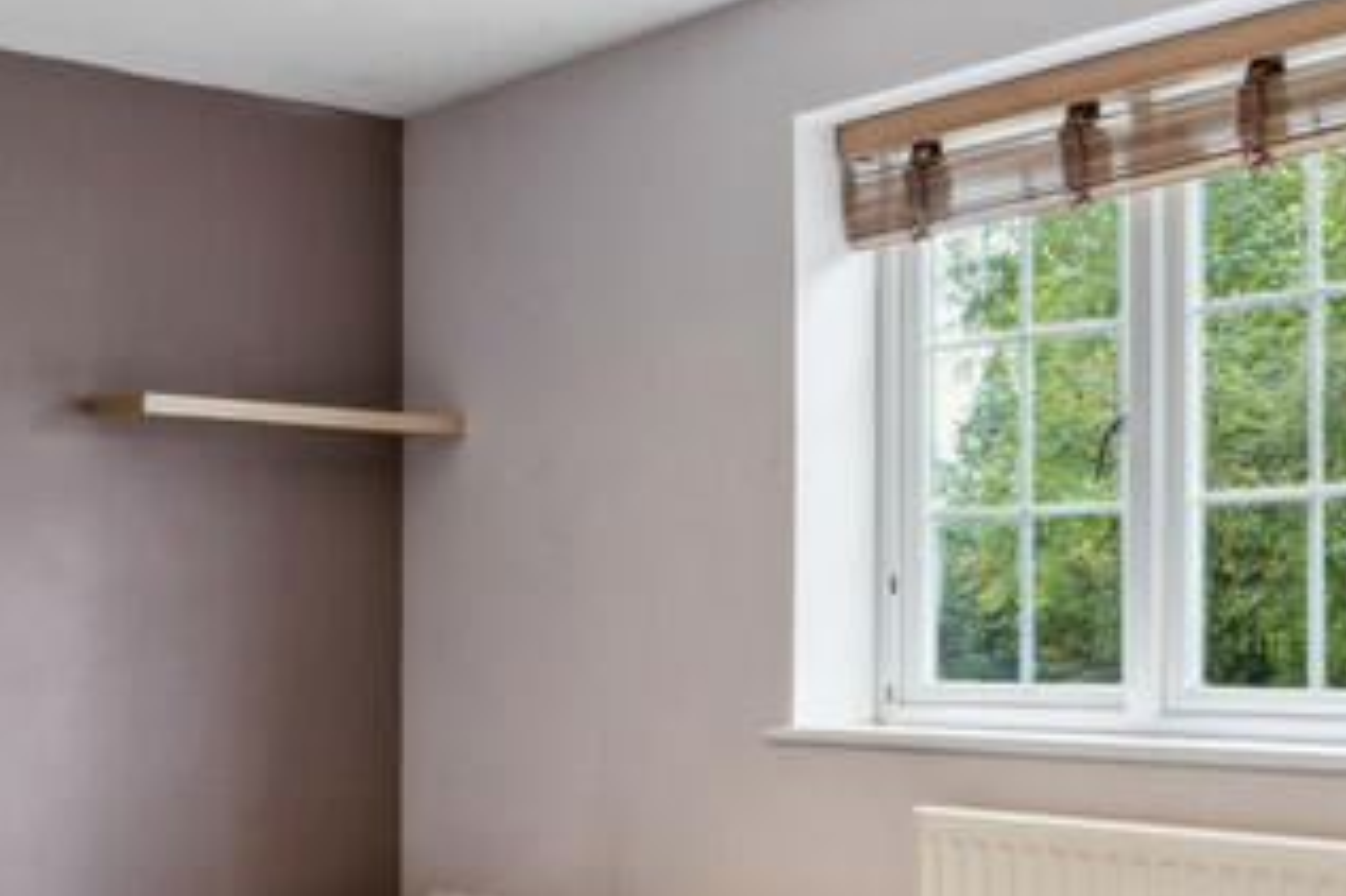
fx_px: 2055
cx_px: 505
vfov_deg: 24.3
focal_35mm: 55
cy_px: 686
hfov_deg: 36.1
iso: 800
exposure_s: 1/25
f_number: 6.3
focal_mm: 17
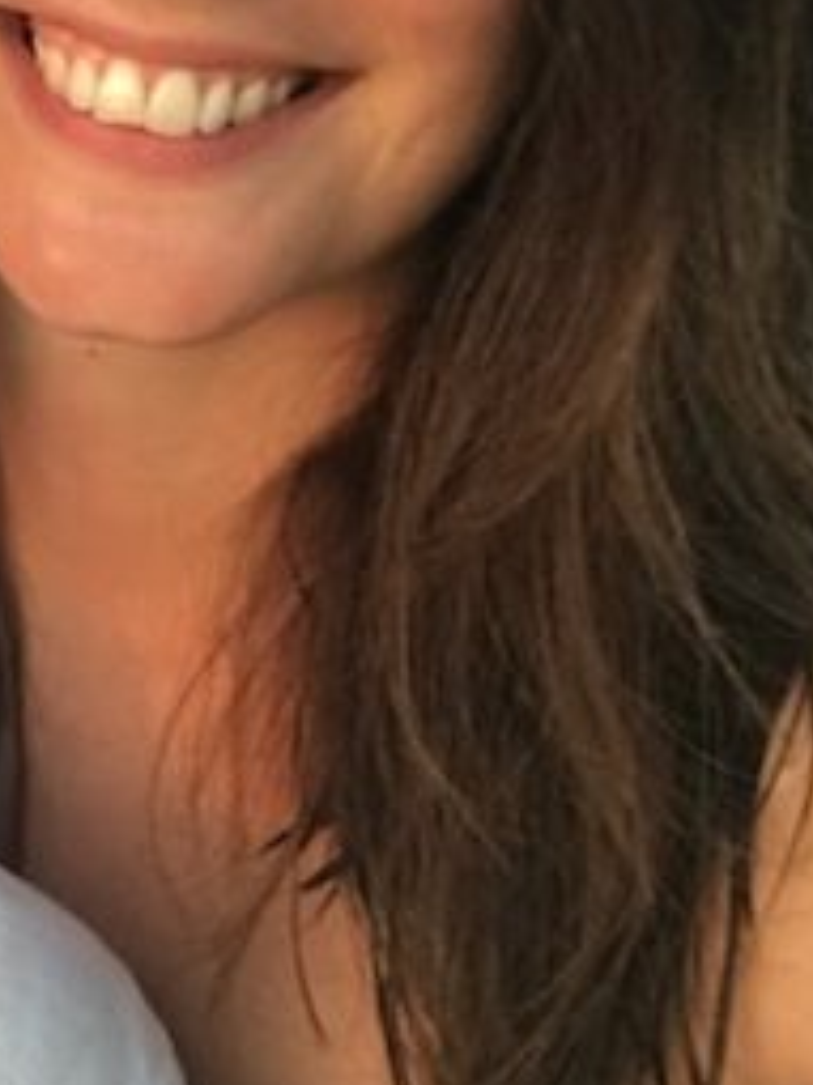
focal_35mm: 80
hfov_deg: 17.7
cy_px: 21
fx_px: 2507
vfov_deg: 23.5
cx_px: -98
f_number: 2.2
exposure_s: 1/33
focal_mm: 2.87
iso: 32
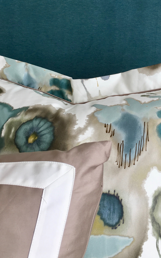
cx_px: 115
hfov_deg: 27.2
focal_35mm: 47
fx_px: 330
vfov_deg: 42.4
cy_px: 100
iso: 25
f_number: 2.2
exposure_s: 1/141
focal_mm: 4.15
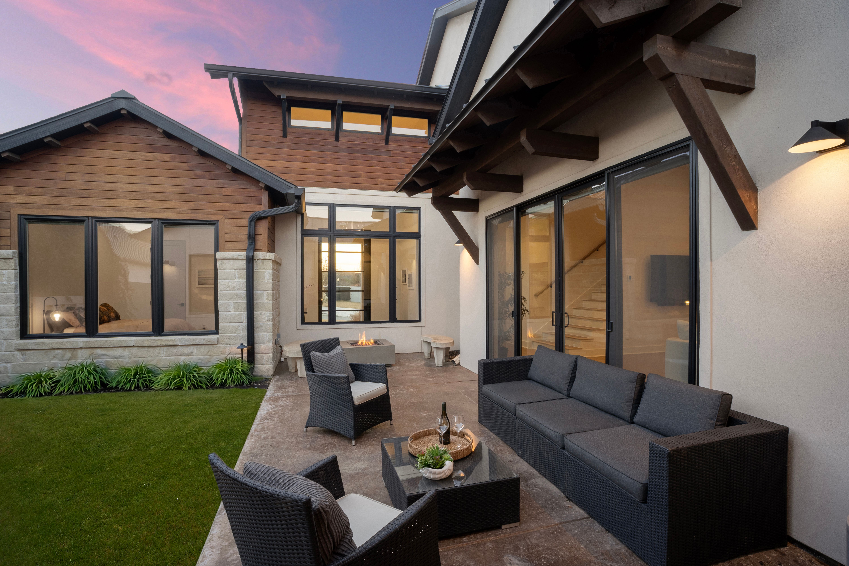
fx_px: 389
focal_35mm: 16
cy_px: 283
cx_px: 424
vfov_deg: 72.1
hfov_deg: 95.0
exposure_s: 1/4
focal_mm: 11
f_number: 8
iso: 800
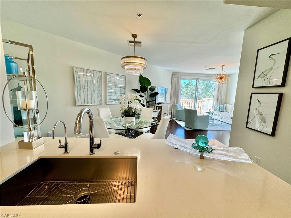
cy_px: 109
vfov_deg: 85.7
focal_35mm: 14
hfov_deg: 102.1
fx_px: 118
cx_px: 146
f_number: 2.2
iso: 64
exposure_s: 1/120
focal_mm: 2.22
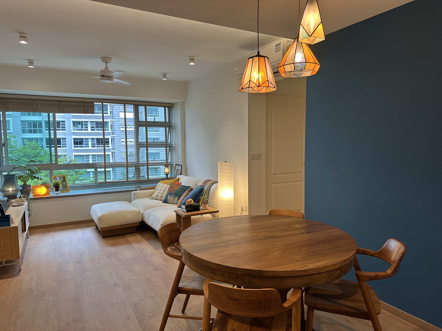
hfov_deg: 71.6
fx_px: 306
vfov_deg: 56.8
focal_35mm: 24
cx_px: 221
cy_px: 166
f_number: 1.78
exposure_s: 1/100
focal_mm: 6.86
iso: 80
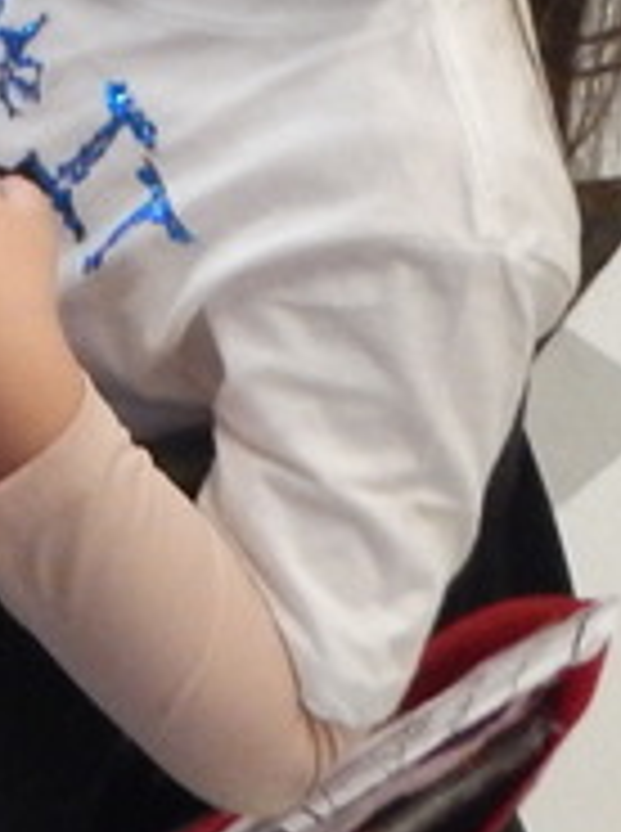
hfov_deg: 10.3
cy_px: -814
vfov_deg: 13.8
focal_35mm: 122
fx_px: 2928
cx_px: -909
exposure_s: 1/60
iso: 400
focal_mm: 4
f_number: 3
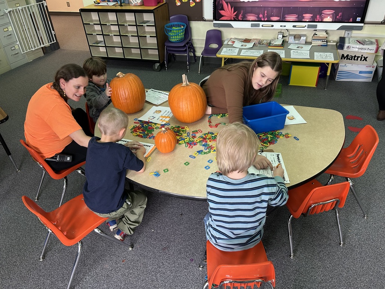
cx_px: 192
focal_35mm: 26
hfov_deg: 67.3
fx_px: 289
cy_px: 144
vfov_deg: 53.1
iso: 125
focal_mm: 5.7
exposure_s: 1/79
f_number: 1.5
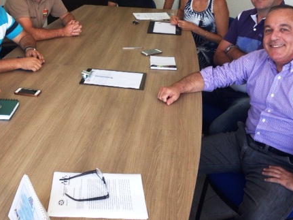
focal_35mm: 49
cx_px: 92
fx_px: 415
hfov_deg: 38.4
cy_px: 65
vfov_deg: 29.3
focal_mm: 4.12
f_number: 2.4
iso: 50
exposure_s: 1/60
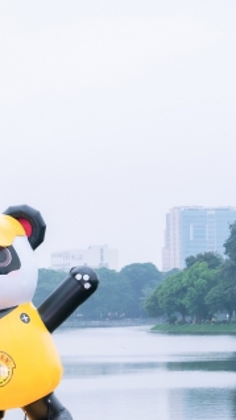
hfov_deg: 7.6
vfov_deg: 13.7
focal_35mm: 157
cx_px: -121
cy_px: 266
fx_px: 1746
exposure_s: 1/125
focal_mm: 70
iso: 500
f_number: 2.8
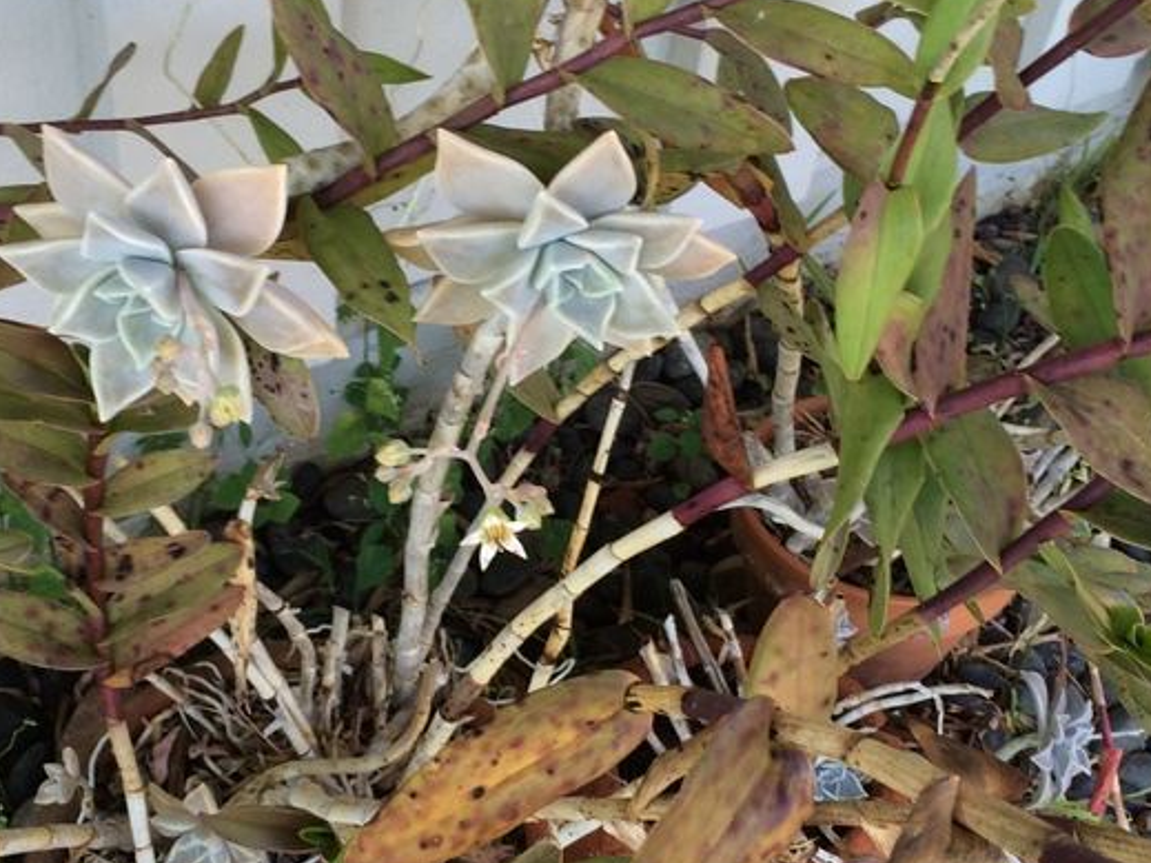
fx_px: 1729
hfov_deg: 36.8
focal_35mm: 52
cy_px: 505
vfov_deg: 28.0
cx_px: 563
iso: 40
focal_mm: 4.12
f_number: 2.2
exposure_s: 1/120
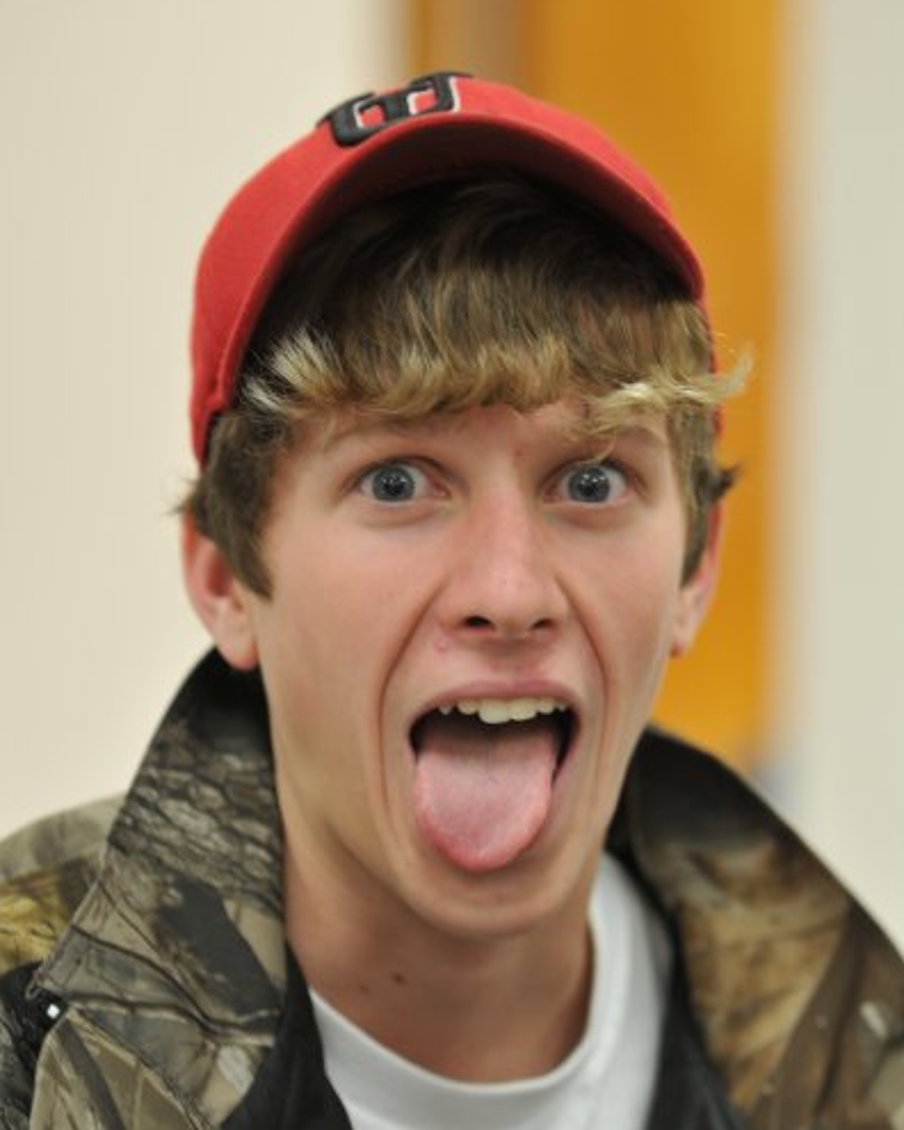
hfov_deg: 9.3
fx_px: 5585
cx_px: 451
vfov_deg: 11.5
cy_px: 669
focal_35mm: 167
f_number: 2.8
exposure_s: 1/60
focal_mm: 98
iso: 280
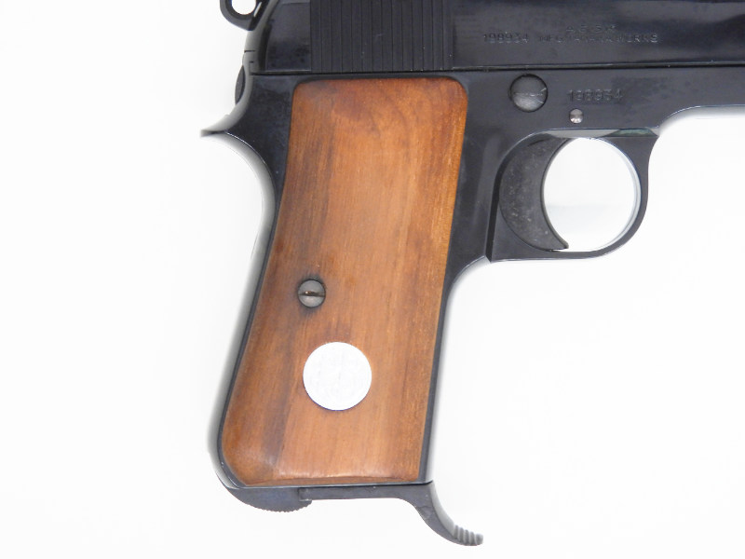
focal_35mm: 115
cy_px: 280
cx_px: 372
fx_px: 2475
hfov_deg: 17.1
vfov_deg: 12.9
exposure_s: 1/20
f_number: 5
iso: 200
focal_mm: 20.6
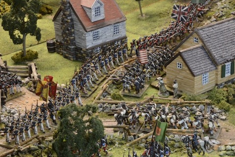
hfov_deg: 15.4
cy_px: 67
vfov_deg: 10.3
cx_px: 141
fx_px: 868
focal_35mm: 133
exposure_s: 1/20
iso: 3200
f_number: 36
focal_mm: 100
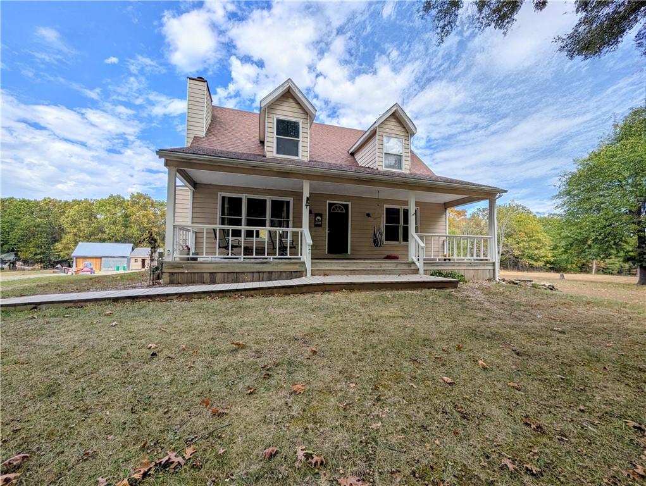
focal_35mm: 12
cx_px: 323
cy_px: 243
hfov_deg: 110.5
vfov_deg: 94.6
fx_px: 224
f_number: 1.7
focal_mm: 2.02
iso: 47
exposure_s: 1/2092
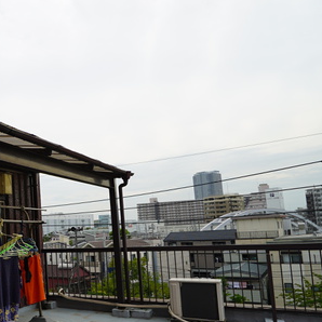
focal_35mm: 32
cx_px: -1
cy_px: 199
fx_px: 337
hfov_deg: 43.6
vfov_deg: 50.6
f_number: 8
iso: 100
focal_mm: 16
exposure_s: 1/100
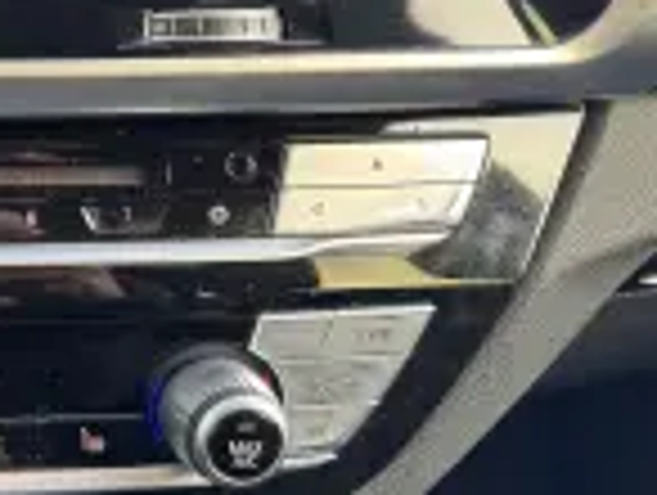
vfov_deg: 24.6
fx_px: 1122
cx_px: -135
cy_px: 130
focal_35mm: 59
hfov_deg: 28.4
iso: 200
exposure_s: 1/61
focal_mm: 6.76
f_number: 1.78
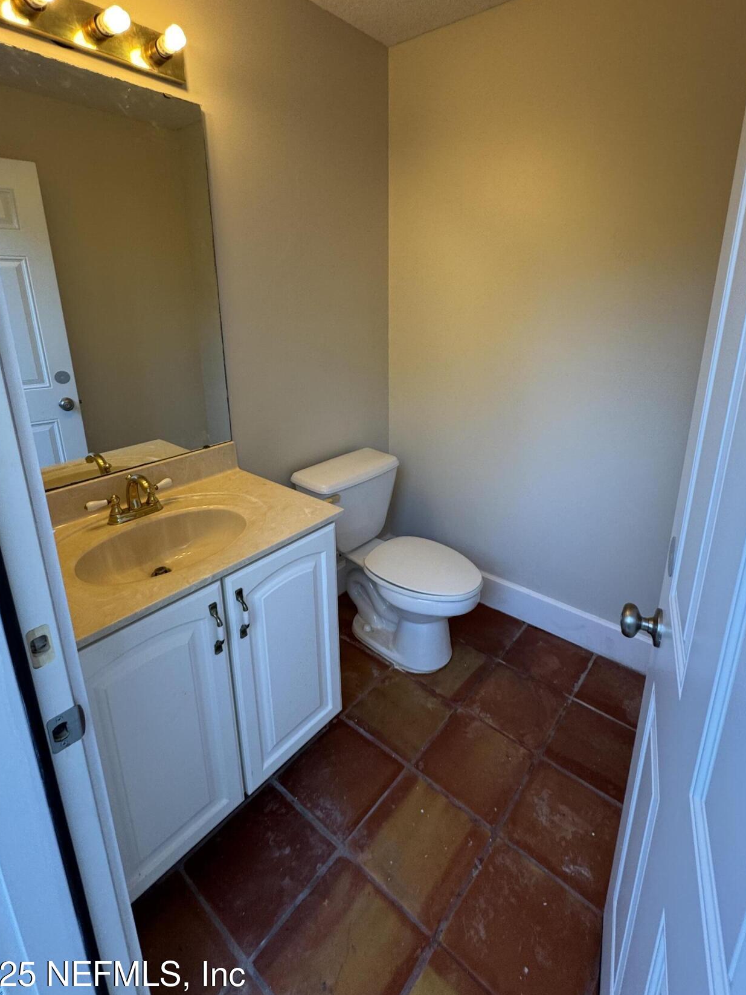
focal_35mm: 17
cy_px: 425
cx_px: 386
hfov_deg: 74.7
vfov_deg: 90.4
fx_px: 489
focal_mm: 2.22
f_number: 2.2
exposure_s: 1/120
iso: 160
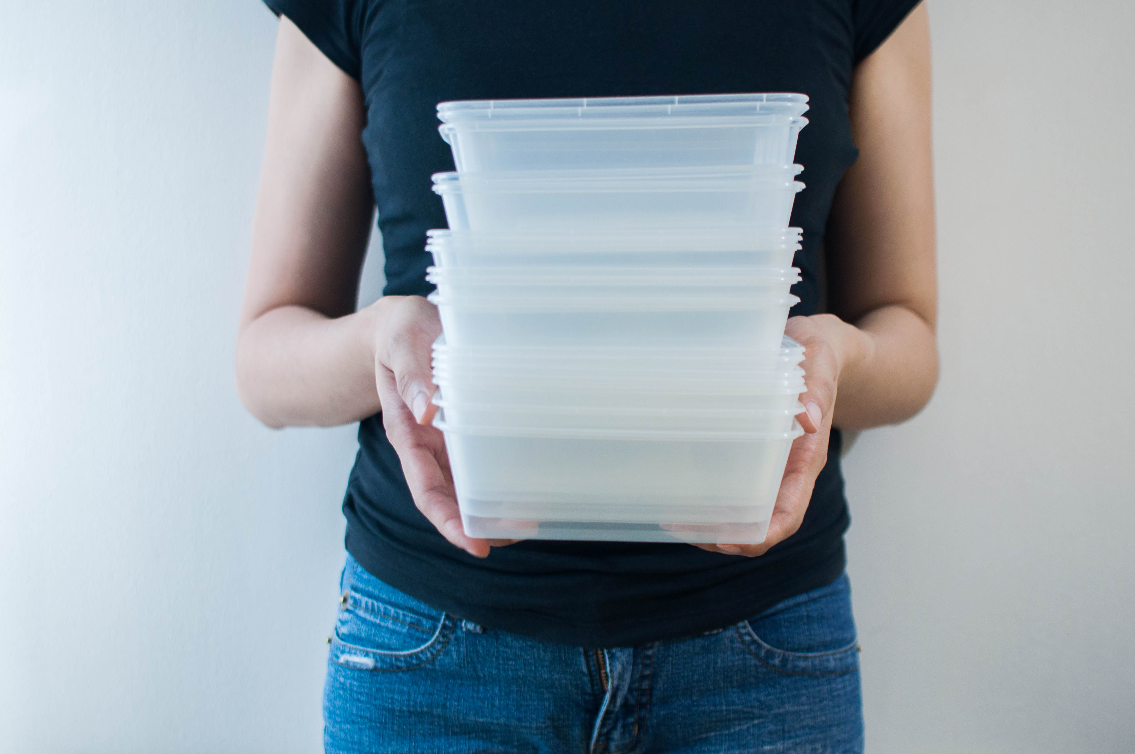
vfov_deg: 25.7
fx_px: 1653
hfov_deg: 37.9
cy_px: 377
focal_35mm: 52
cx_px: 568
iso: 500
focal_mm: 35
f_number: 2.8
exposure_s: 1/30
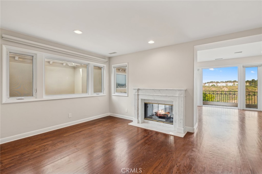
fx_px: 116
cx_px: 131
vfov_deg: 73.7
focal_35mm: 16
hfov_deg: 96.8
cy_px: 87
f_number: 8
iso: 100
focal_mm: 16
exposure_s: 1/15
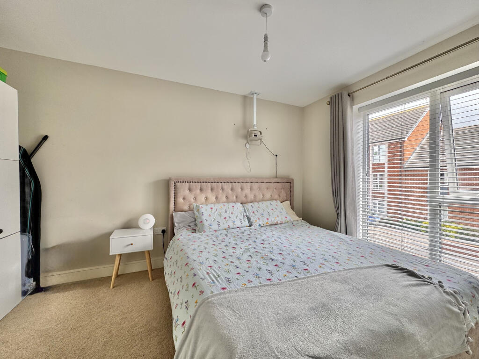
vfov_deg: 85.7
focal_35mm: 14
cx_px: 240
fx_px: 194
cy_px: 180
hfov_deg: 102.1
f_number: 2.2
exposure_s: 1/99
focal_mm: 2.22
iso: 50
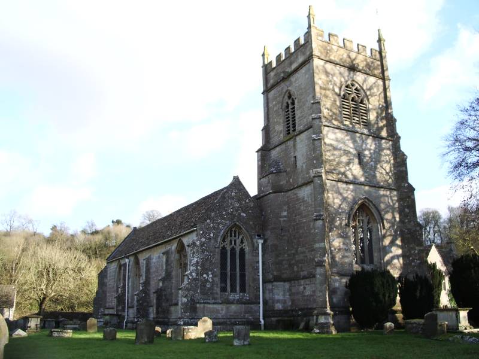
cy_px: 180
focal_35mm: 35
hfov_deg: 52.6
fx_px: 484
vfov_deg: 40.7
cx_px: 240
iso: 50
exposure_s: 1/100
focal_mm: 5.8
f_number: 4.3
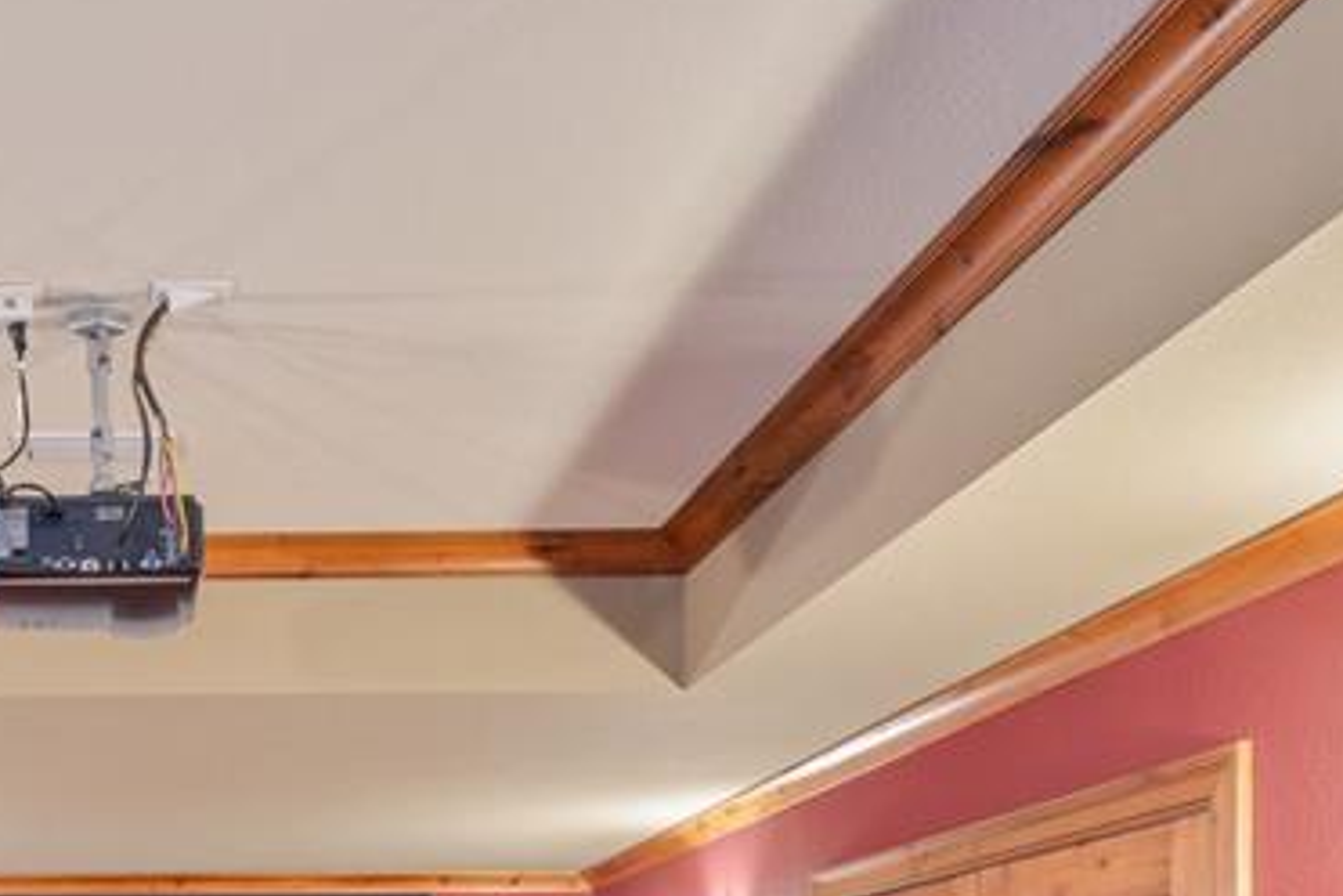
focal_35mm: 44
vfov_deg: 26.8
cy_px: 1091
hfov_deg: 40.5
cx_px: 90
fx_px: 1641
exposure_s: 1/1.67
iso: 500
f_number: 8
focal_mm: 16
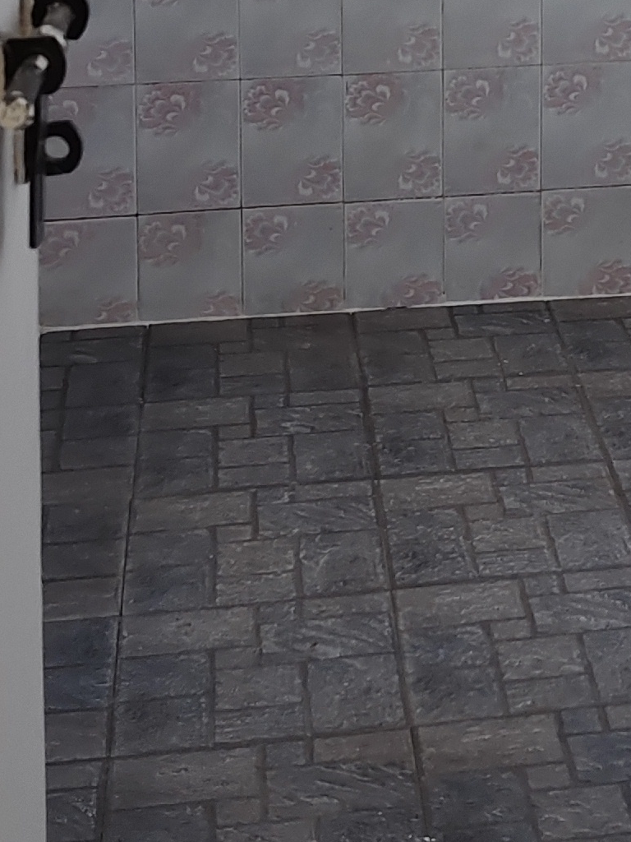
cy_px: -266
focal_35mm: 96
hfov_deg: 14.8
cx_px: 800
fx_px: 2333
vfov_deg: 18.9
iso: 784
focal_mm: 5.56
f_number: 1.88
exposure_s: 1/50
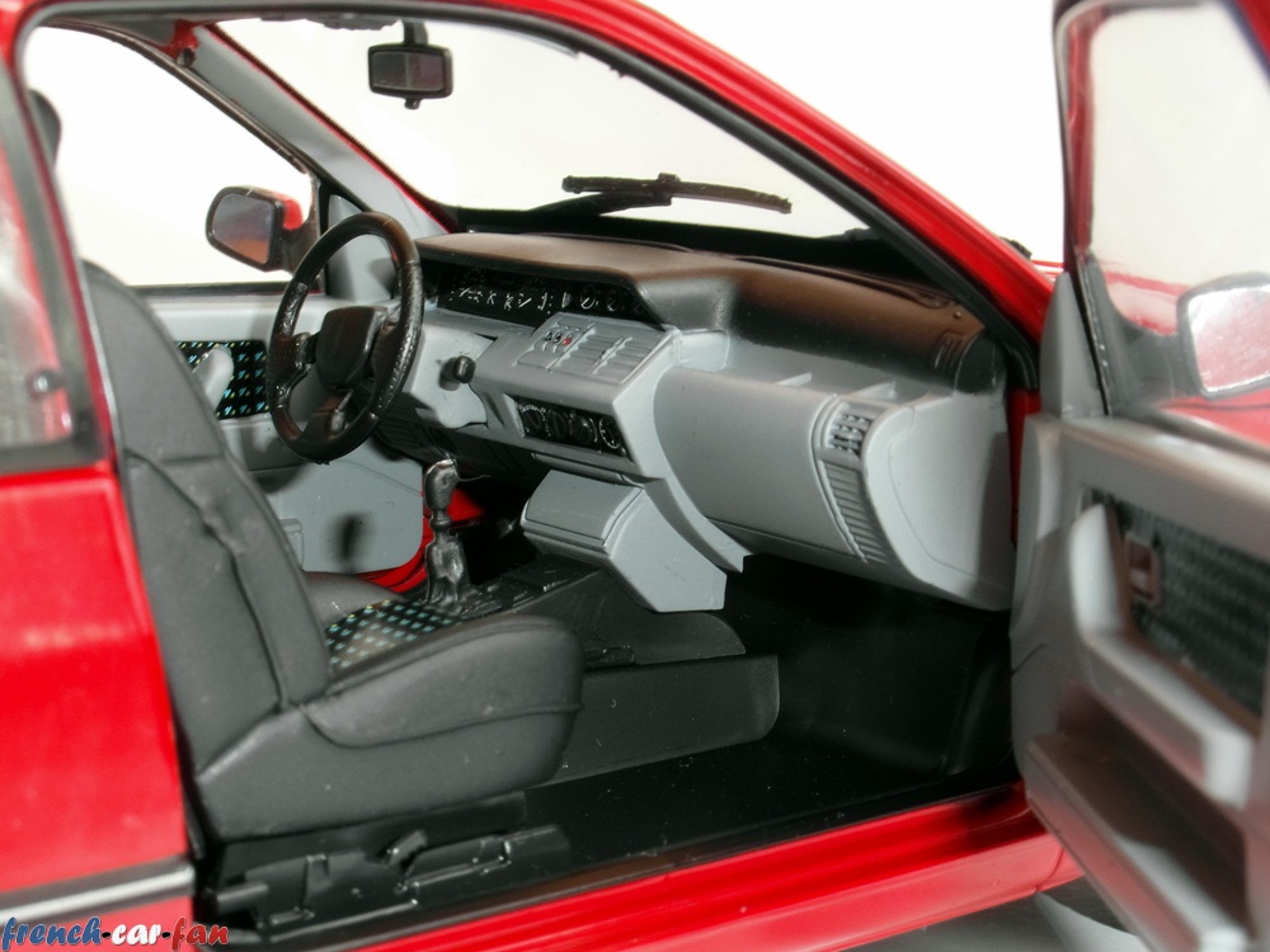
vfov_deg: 20.2
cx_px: 635
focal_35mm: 73
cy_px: 476
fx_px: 2678
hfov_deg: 26.7
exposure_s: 1
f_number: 7.6
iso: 100
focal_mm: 11.9
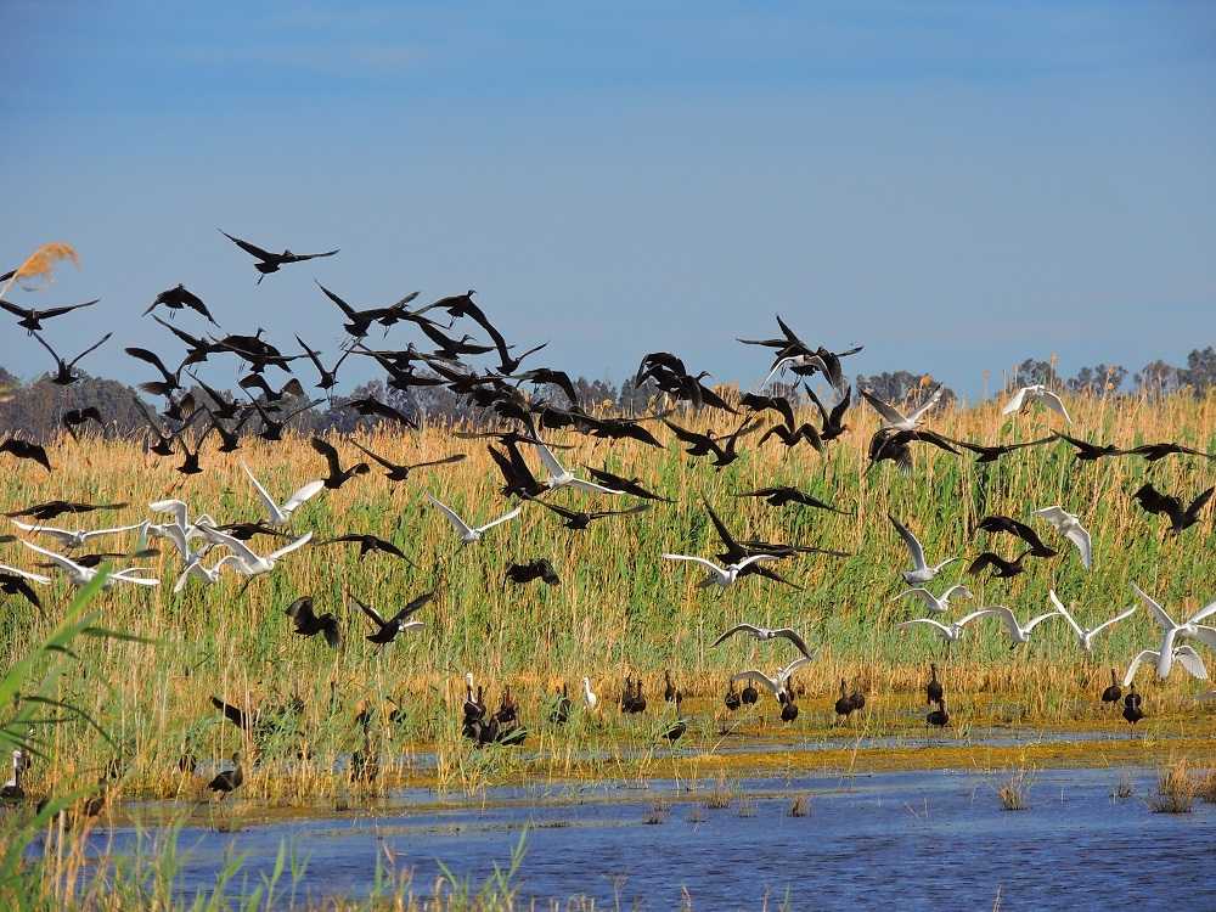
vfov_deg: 3.7
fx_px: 14051
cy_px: 456
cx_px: 608
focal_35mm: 400
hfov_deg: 5.0
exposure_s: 1/800
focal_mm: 71.3
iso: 100
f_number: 4.8
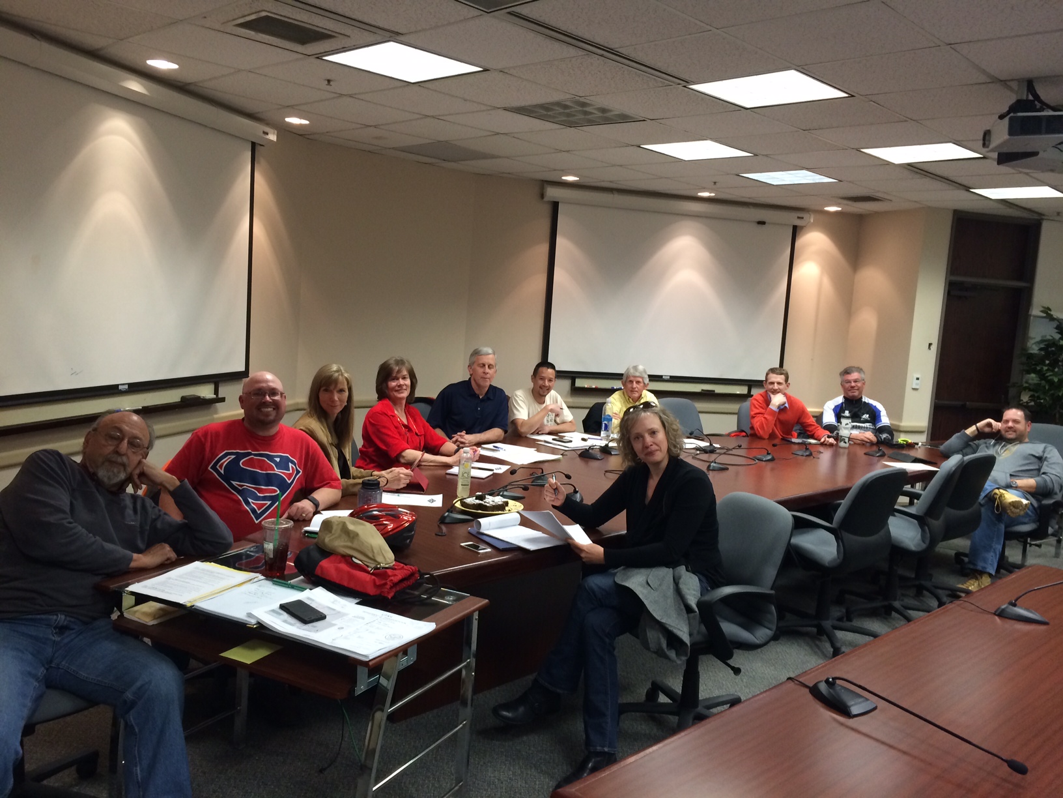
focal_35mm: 30
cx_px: 532
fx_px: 921
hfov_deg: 60.0
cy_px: 399
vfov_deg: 46.8
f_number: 2.2
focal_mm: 4.12
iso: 160
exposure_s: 1/30
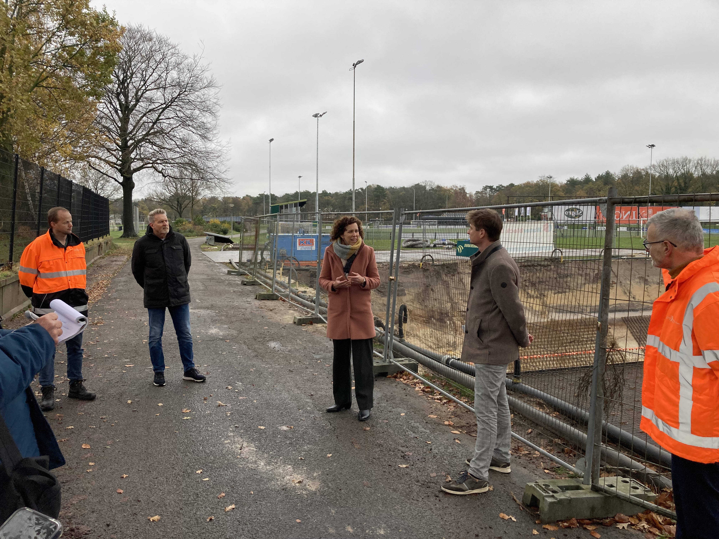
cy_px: 270
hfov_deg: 63.4
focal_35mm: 28
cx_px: 360
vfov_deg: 49.7
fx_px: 582
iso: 20
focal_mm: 3.99
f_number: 1.8
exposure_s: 1/684
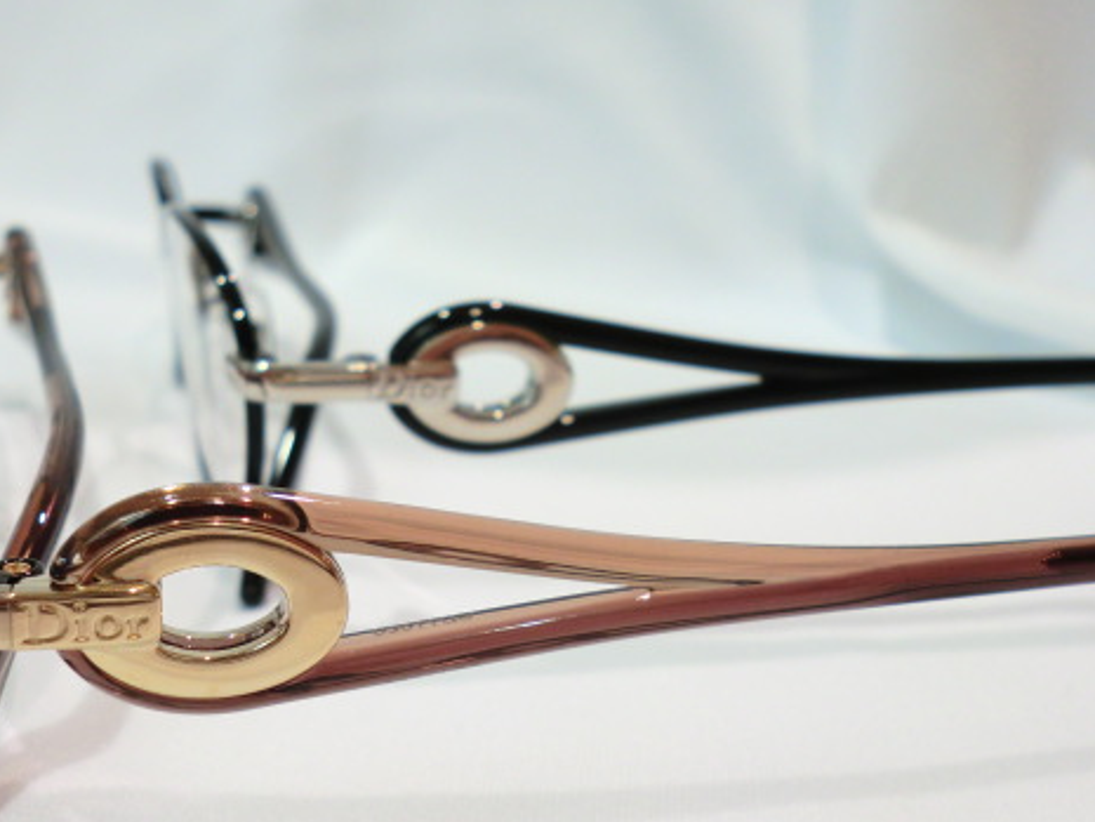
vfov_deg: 32.8
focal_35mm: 44
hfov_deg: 42.4
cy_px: 502
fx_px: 1392
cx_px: 370
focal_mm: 5.8
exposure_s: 1/60
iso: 125
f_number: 3.5
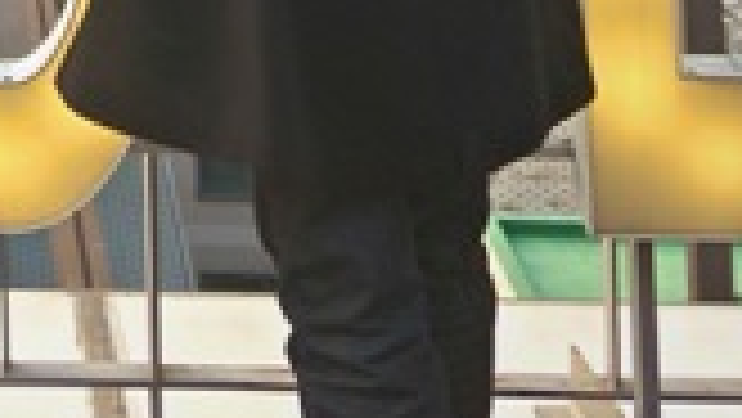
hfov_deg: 14.9
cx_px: -247
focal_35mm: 137
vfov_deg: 7.6
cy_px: -881
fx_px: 2697
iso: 32
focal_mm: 4.25
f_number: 1.8
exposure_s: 1/529
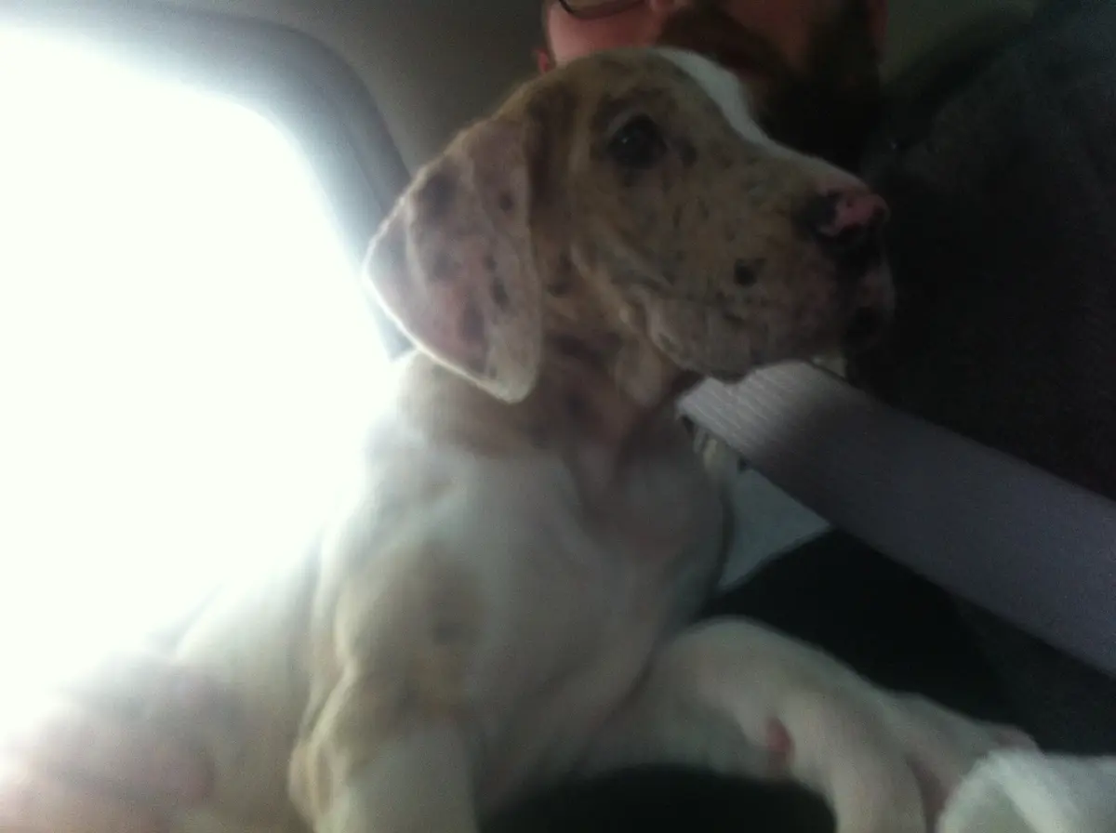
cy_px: 416
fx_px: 1127
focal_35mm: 35
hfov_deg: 52.7
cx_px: 558
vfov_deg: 40.6
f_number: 2.8
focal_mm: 3.85
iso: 200
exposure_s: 1/15
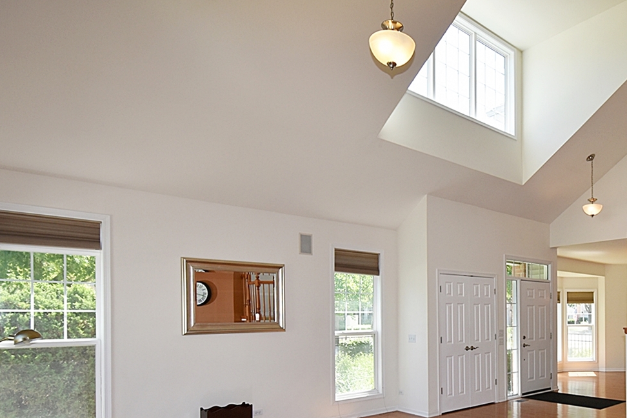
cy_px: 314
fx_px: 435
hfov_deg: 67.7
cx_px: 457
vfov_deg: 49.3
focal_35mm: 25
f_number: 5.6
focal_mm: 10
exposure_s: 1/125
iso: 200
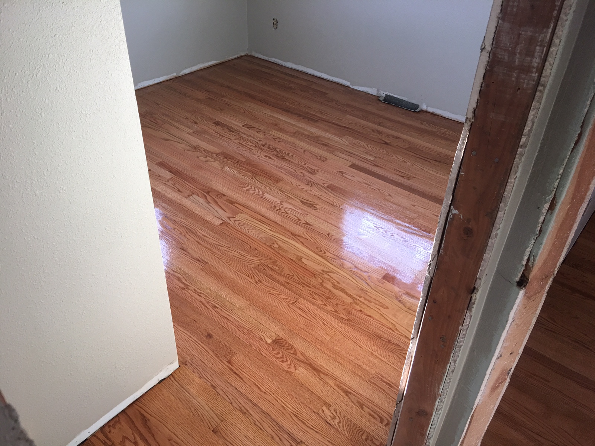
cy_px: 223
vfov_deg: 48.2
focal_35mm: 29
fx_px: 498
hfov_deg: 61.7
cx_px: 298
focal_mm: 4.15
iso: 32
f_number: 2.2
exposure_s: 1/15
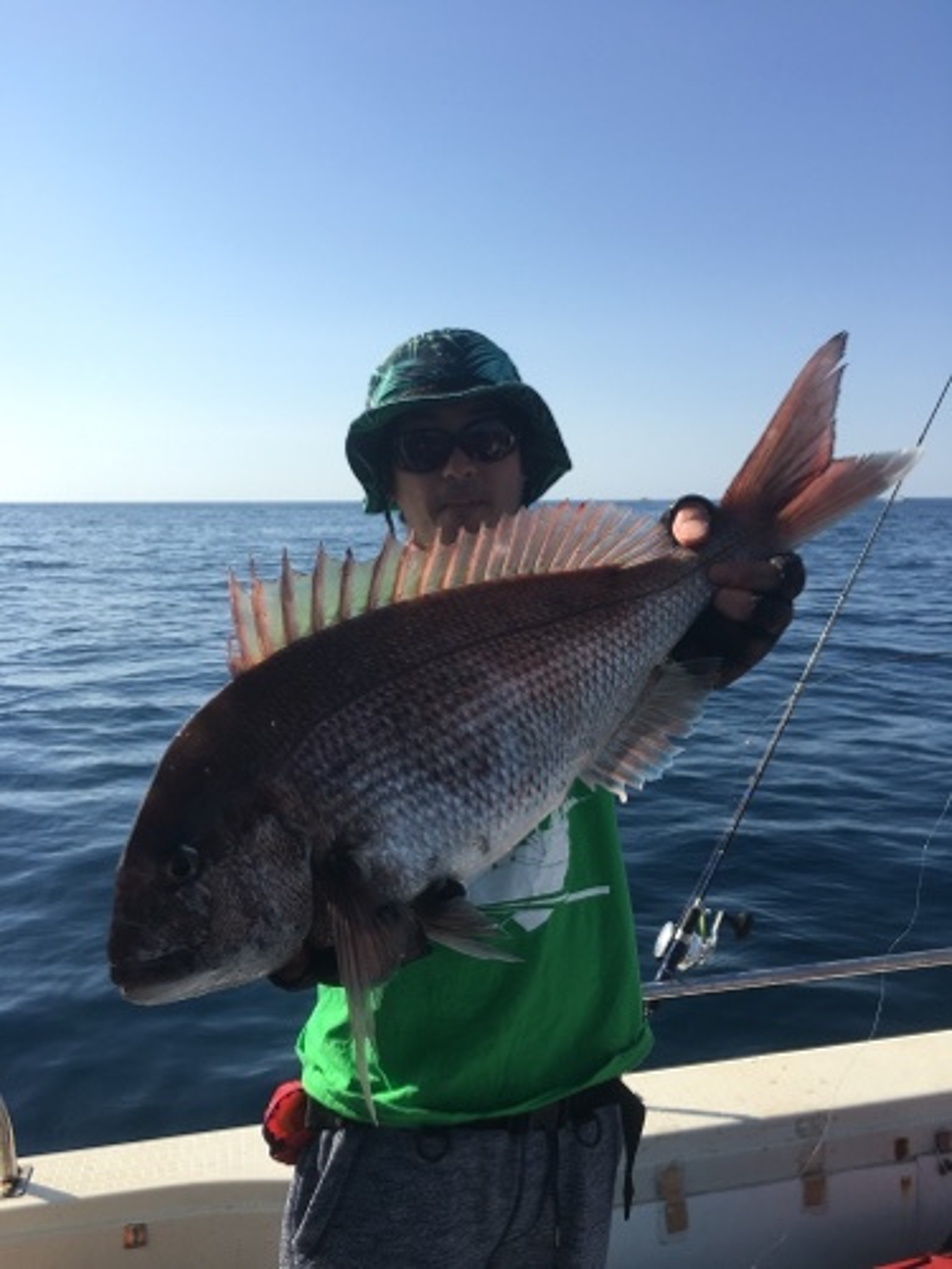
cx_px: 476
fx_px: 1063
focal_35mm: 29
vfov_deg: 61.7
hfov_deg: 48.2
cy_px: 634
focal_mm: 4.15
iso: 25
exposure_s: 1/1508
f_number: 2.2
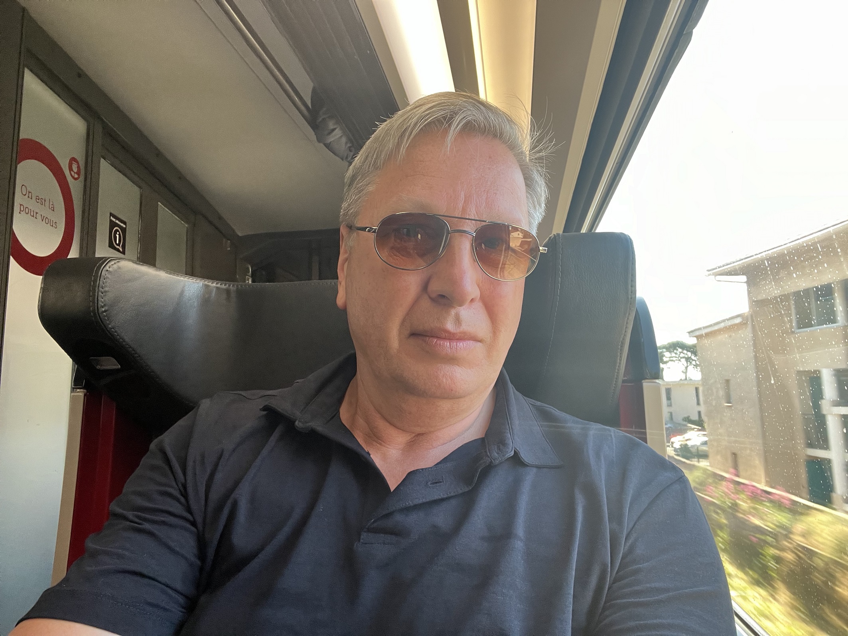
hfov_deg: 73.9
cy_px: 318
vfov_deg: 58.9
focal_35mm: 23
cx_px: 424
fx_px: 563
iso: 100
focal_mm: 2.71
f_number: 2.2
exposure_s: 1/60
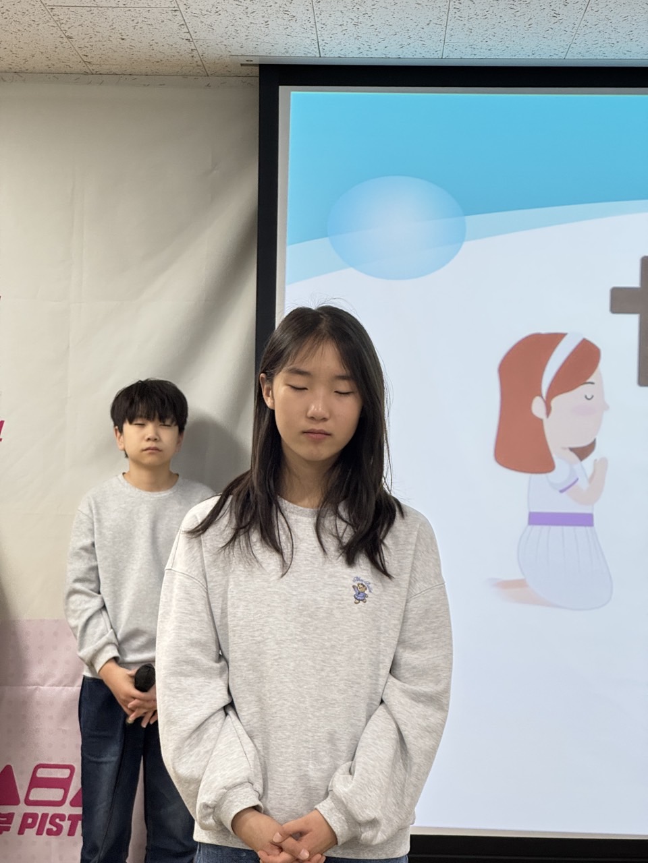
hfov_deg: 19.1
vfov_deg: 25.3
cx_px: 324
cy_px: 432
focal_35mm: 77
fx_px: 1922
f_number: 2.8
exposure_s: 1/60
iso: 160
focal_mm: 9
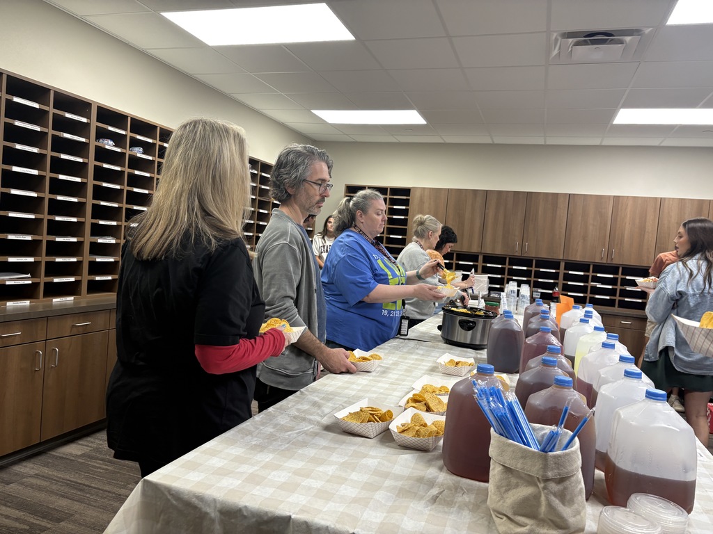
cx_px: 356
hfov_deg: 67.3
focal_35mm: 26
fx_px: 536
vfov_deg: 53.1
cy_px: 267
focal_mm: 5.96
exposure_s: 1/60
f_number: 1.6
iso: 125
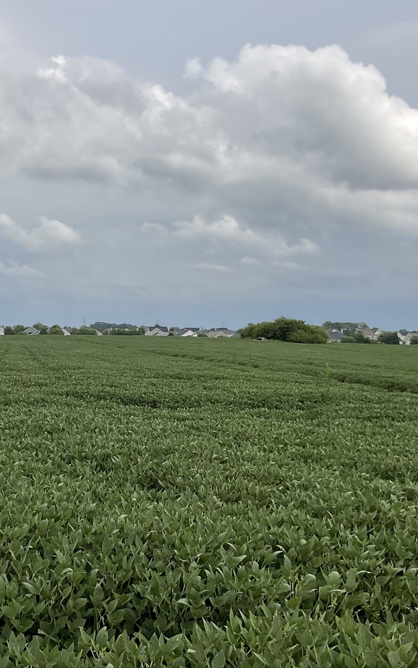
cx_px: 96
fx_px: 765
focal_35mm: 42
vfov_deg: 47.2
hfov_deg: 30.0
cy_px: 337
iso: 16
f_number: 1.8
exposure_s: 1/3125
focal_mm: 3
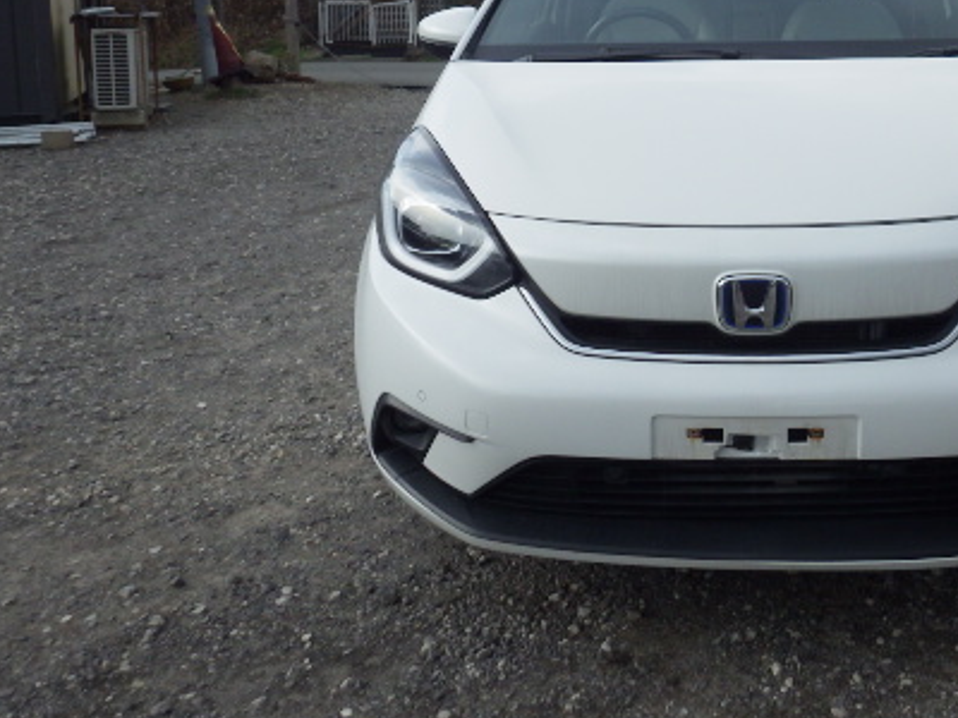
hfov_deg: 45.2
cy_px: 158
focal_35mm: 40
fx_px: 1107
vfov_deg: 35.0
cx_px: 721
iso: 250
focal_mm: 4.5
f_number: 7.9
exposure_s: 1/250
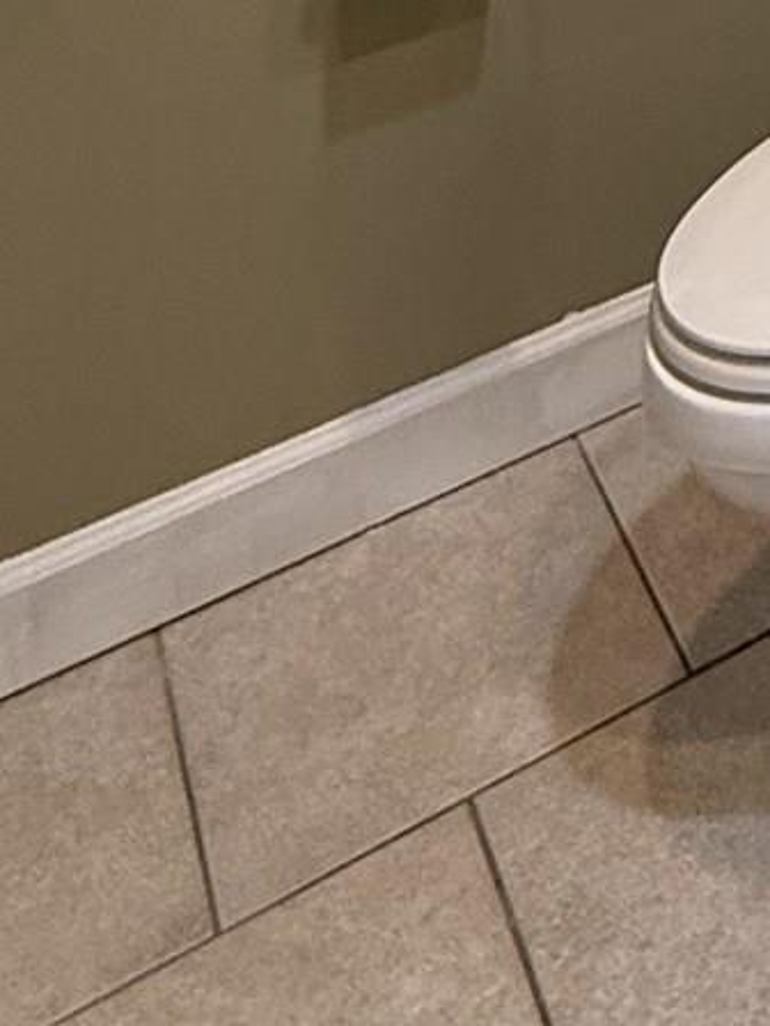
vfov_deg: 19.5
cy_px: -861
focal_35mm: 72
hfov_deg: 16.7
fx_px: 2135
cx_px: 1412
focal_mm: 2.22
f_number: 2.2
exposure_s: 1/60
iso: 200
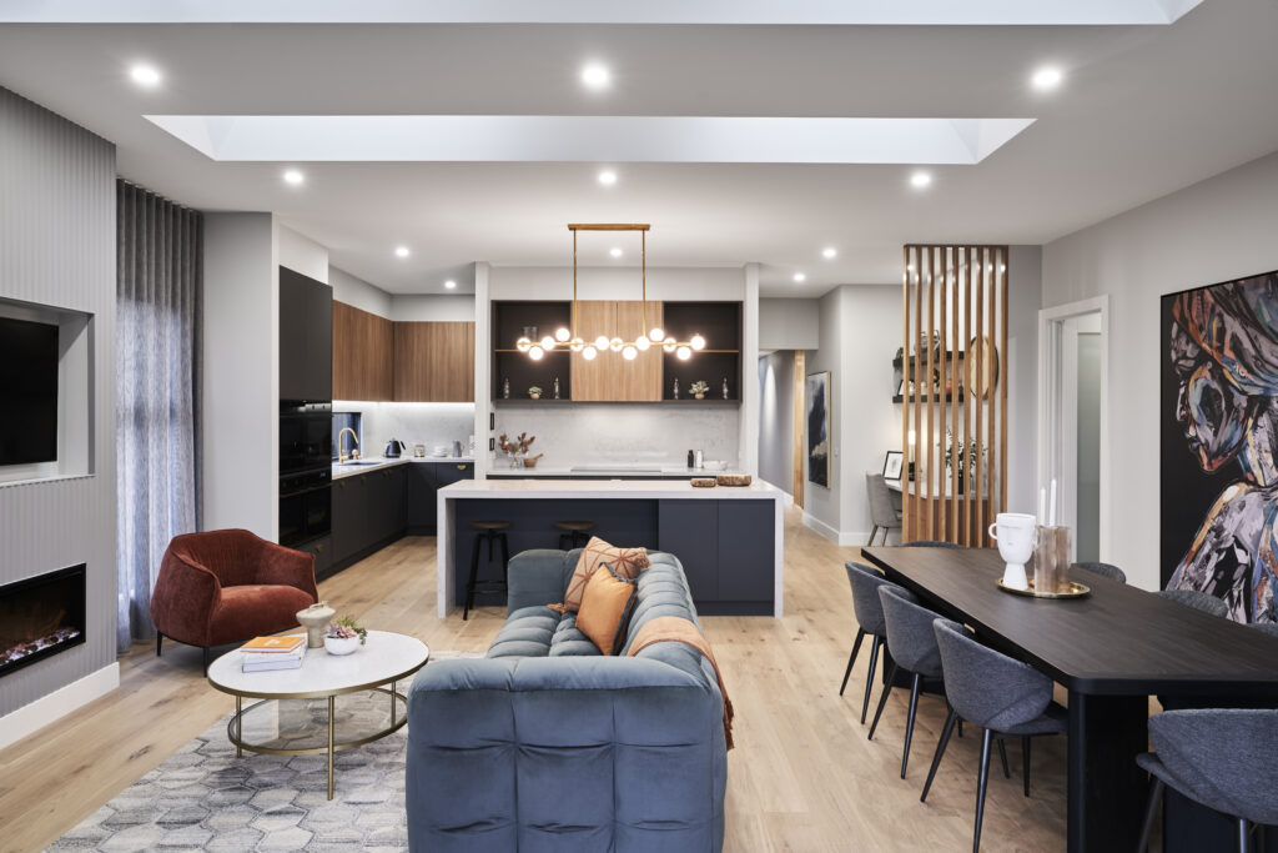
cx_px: 639
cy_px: 426
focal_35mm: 22
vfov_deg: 57.2
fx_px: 781
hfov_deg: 78.6
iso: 100
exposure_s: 2
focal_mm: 22
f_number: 8
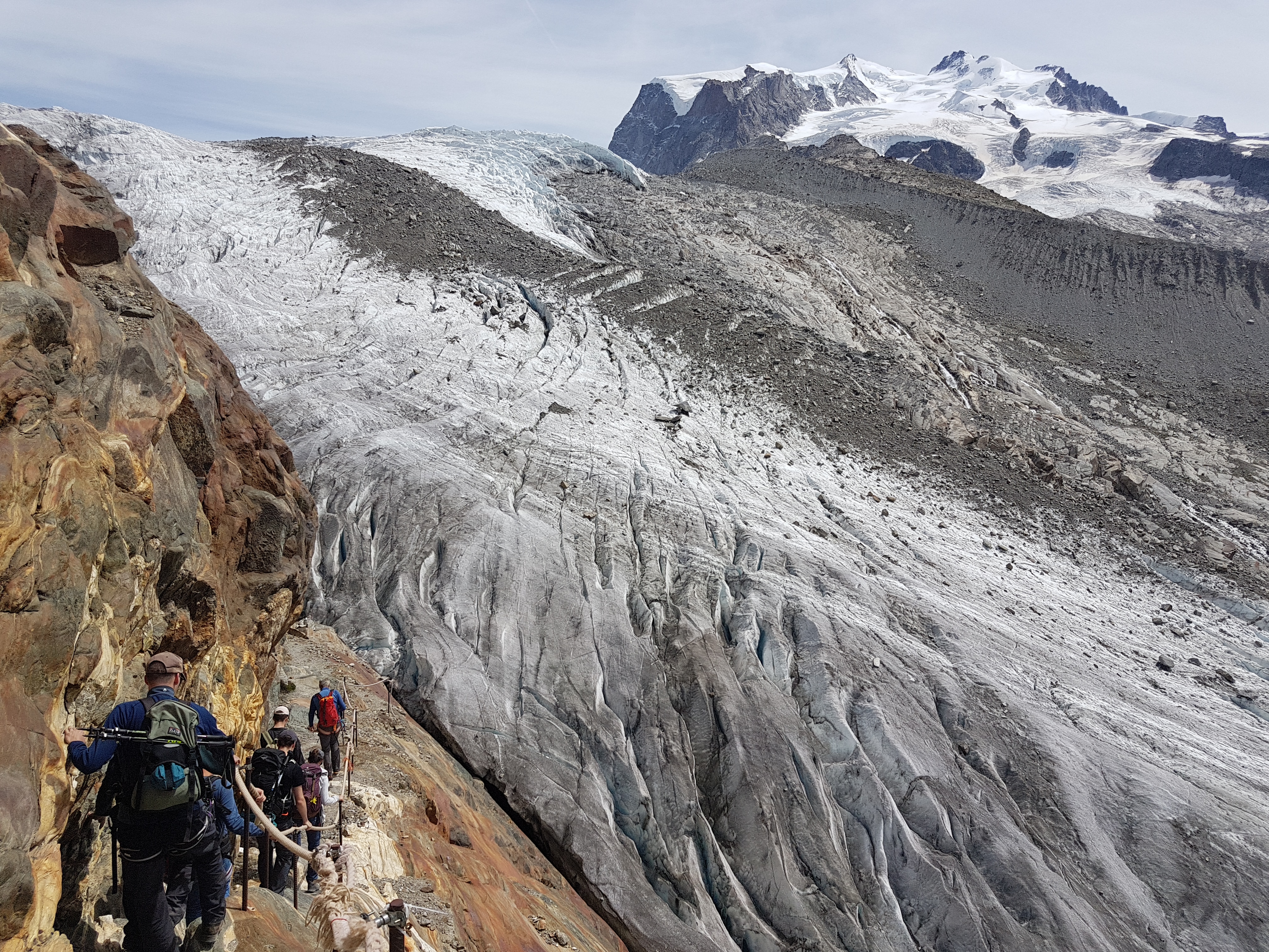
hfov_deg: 67.3
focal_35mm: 26
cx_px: 634
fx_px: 953
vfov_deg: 53.1
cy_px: 476
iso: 40
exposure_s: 1/3448
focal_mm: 4.2
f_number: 1.7
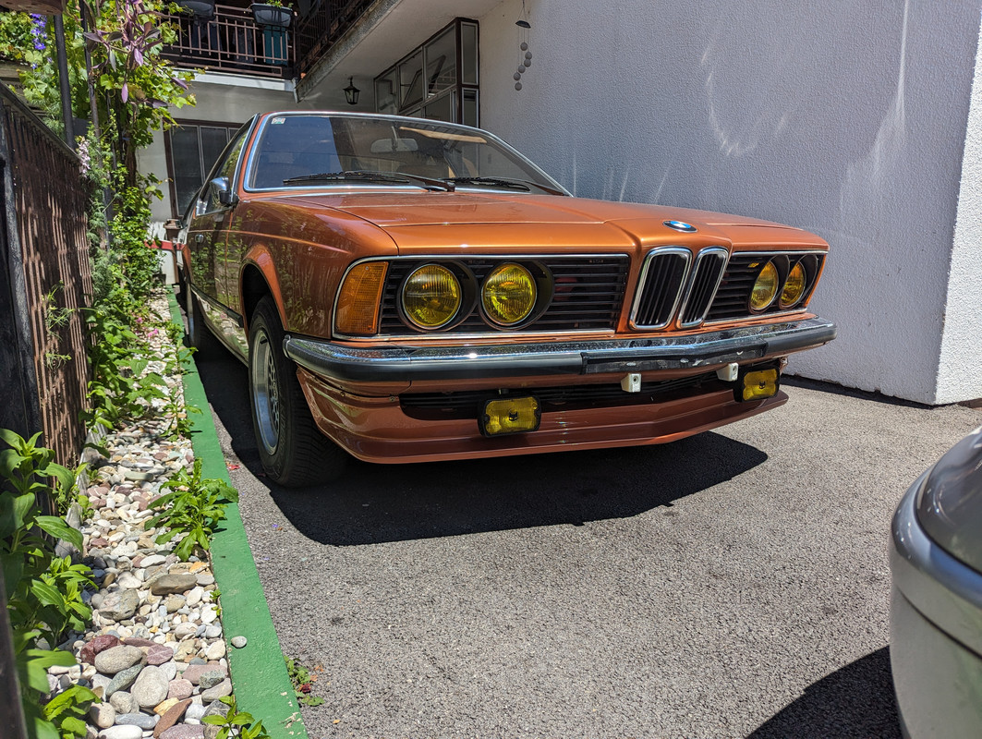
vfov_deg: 56.9
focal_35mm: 24
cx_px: 491
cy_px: 370
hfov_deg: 71.5
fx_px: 682
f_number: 1.85
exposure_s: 1/2571
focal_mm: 6.81
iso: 39
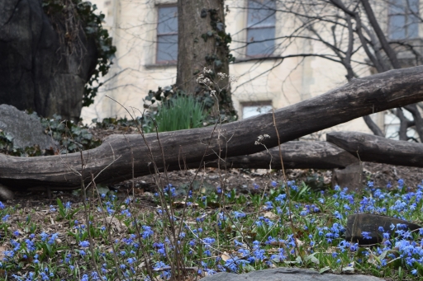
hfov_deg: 12.4
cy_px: 222
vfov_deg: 8.3
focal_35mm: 165
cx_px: 326
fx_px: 1938
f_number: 7.1
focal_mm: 55
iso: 400
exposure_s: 1/200
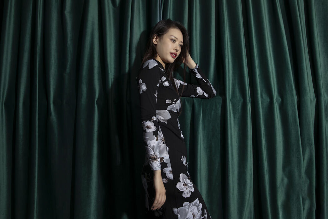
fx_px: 246
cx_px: 164
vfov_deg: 47.9
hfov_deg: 67.4
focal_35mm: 27
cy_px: 110
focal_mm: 28
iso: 160
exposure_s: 1/160
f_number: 9
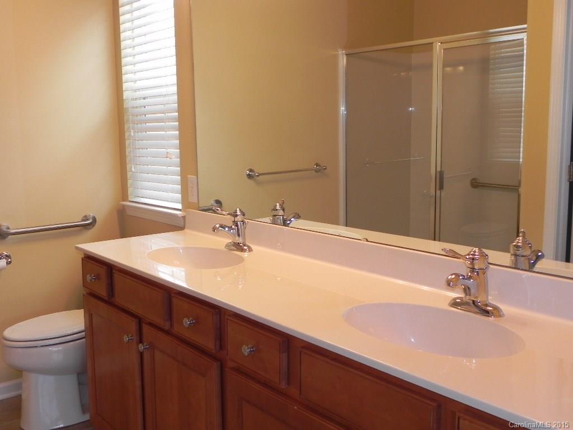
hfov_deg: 50.1
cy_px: 215
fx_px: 612
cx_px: 286
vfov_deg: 38.7
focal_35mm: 37
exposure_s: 1/43
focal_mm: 6.6
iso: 160
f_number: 3.2
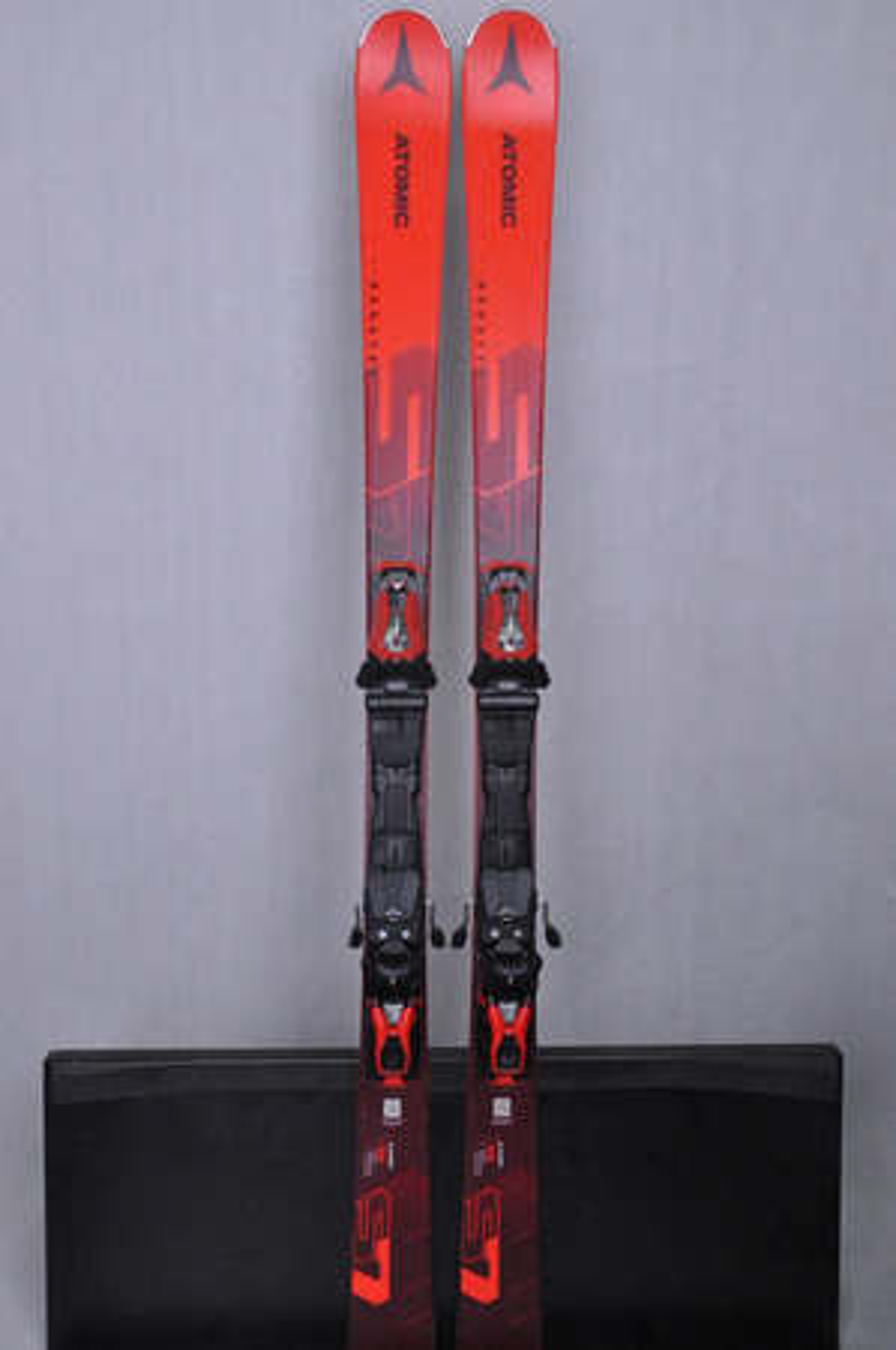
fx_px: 1347
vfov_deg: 53.2
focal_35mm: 36
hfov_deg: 36.8
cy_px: 675
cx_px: 448
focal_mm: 24
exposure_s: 1/125
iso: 3200
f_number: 9.5
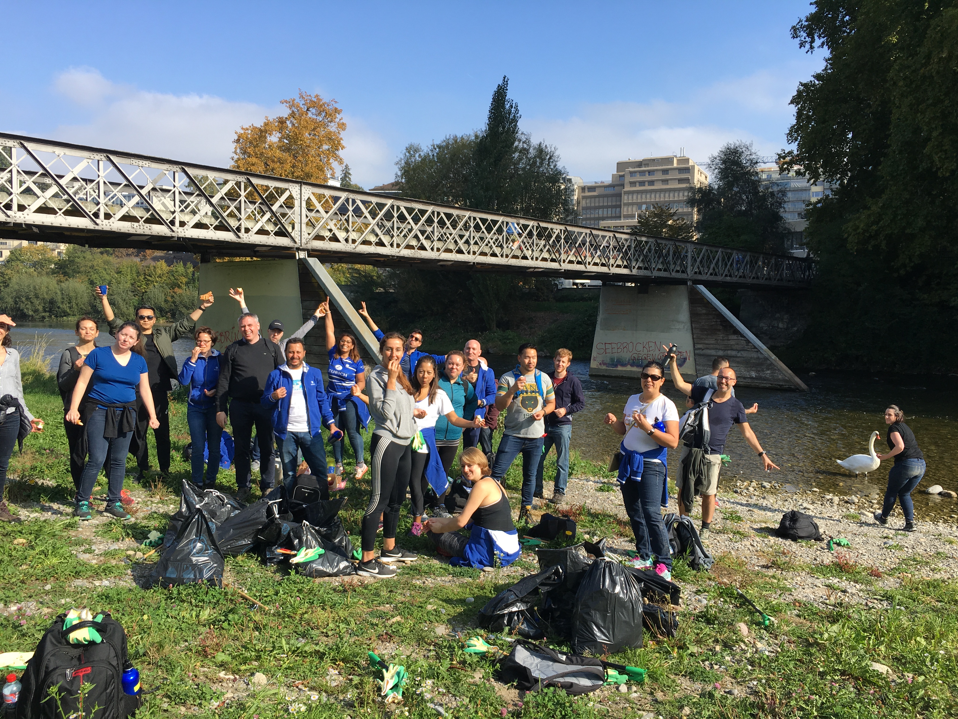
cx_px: 479
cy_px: 360
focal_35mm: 29
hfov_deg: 61.7
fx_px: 803
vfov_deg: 48.2
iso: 25
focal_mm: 4.15
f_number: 2.2
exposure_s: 1/1054
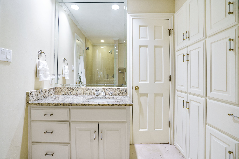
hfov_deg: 96.7
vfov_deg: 73.7
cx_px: 120
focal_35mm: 16
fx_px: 106
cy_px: 80
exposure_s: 1/8
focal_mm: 16
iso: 800
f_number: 5.6
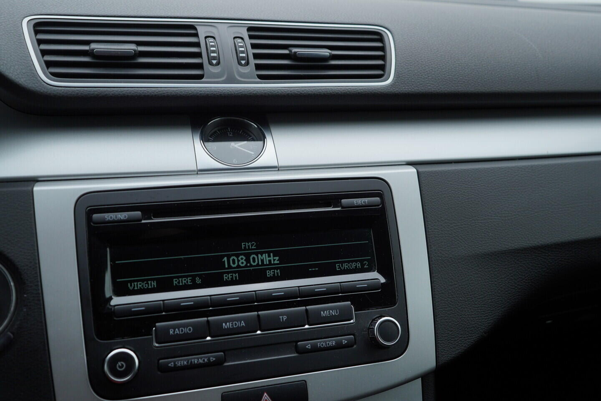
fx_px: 601
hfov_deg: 53.1
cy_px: 200
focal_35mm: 36
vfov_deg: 36.9
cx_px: 300
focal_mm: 24
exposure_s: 1/60
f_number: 3.5
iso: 125
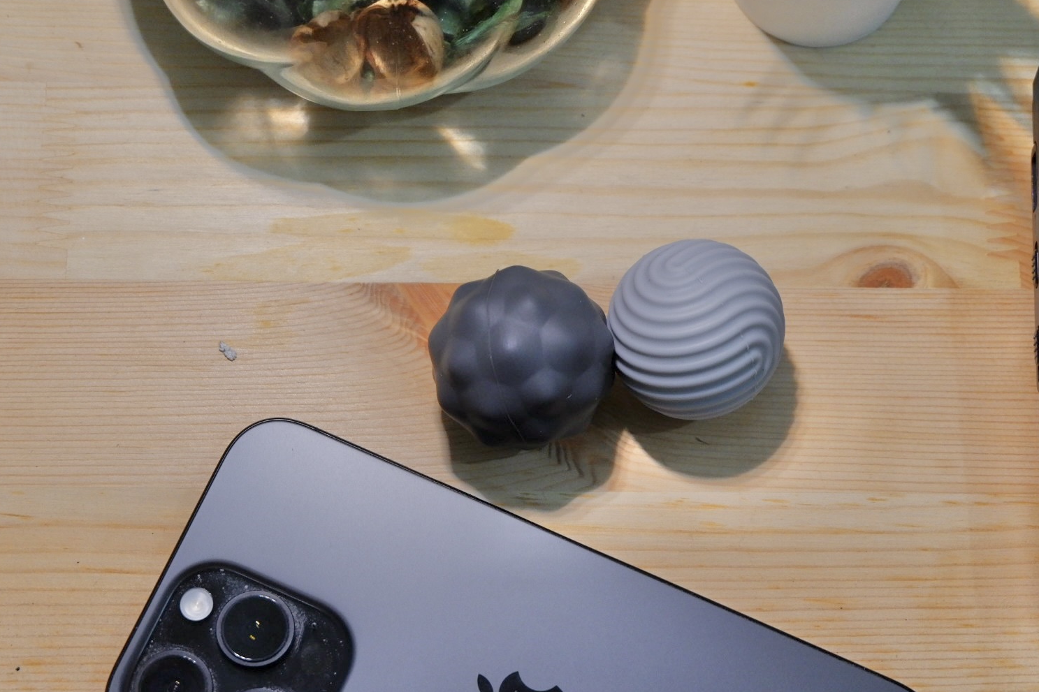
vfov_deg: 15.9
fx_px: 2482
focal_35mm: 86
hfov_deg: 23.6
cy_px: 358
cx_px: 600
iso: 1600
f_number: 5.6
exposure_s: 1/105
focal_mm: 48.4
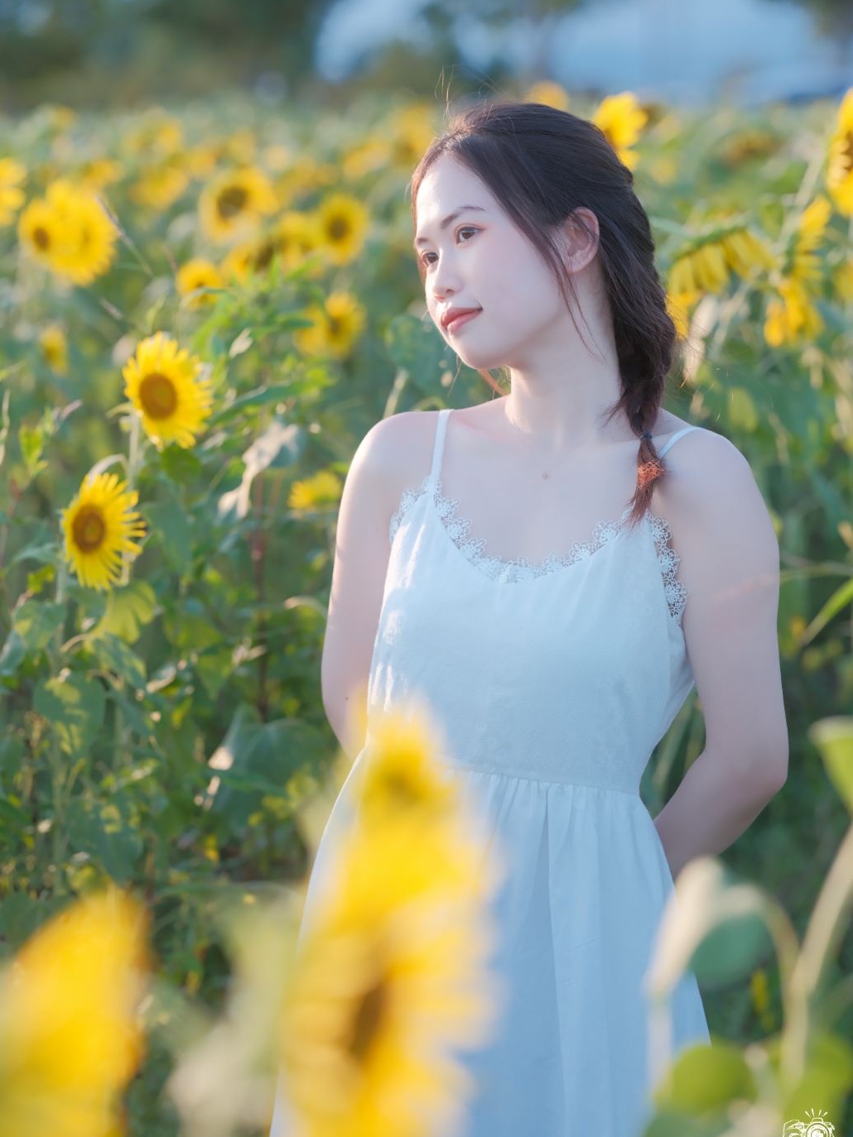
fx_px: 3122
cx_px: 398
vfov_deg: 20.7
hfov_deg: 15.6
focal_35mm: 95
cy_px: 588
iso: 200
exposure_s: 1/120
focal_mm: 110
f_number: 4
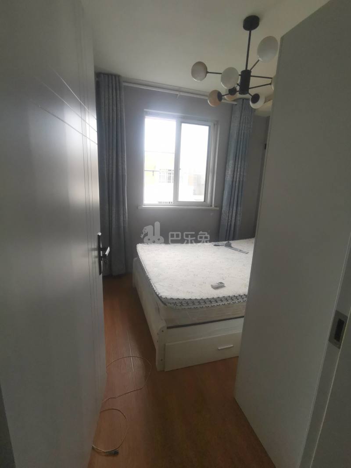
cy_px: 234
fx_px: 230
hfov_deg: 74.7
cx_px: 176
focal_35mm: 17
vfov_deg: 91.0
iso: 160
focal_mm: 2.26
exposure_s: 1/100
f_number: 2.2
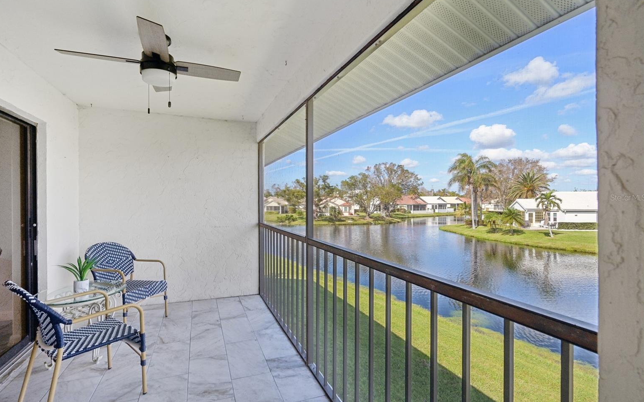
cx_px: 312
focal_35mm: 17
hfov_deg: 94.3
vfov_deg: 68.0
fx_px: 298
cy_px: 197
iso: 400
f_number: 8
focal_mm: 16
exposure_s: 1/400
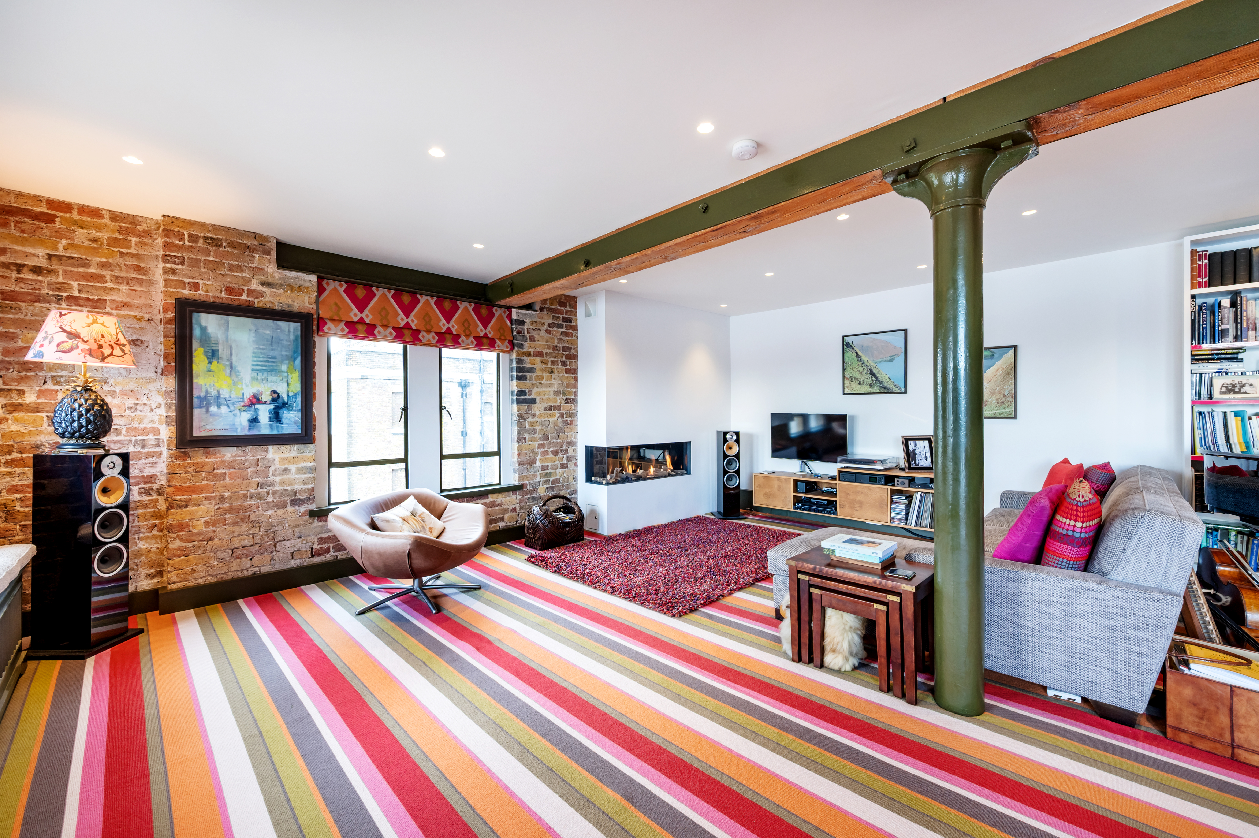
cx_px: 630
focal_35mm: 14
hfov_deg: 104.3
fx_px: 489
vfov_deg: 81.1
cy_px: 419
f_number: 9
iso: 400
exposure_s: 1/4
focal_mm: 14
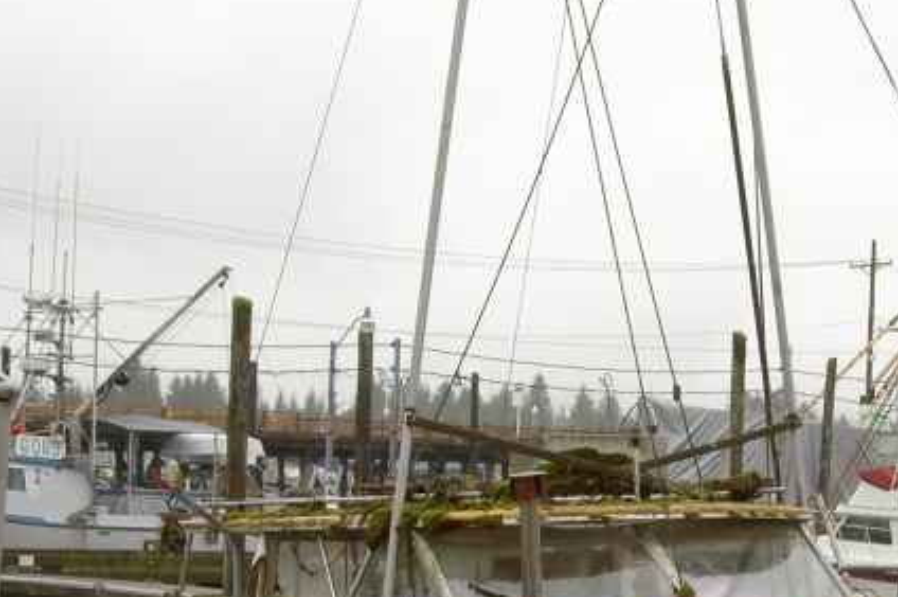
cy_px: 620
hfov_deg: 18.8
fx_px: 2692
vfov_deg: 12.5
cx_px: 669
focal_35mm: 108
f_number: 5.5
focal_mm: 11.3
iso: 50
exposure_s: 1/160
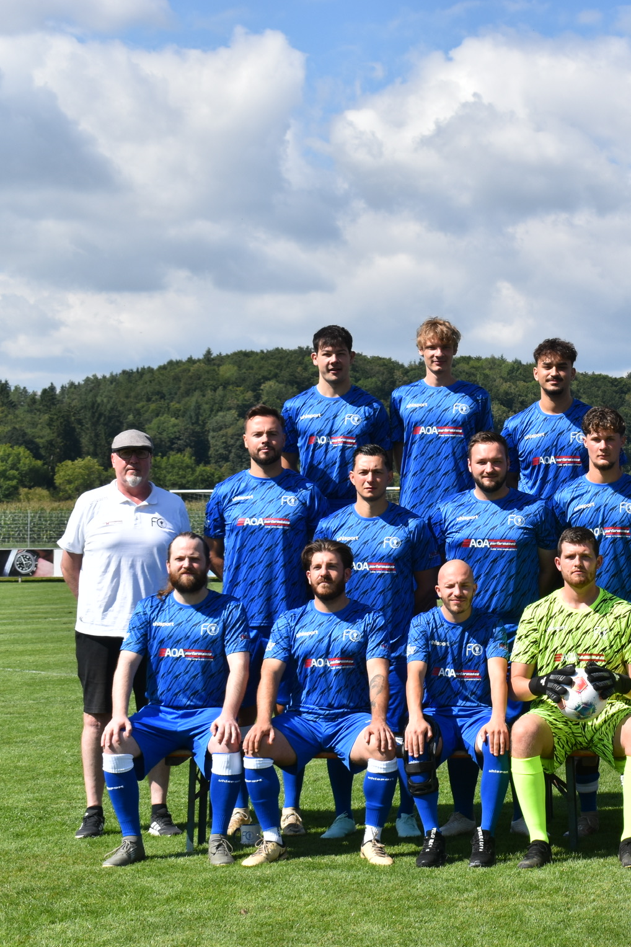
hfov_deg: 15.5
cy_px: 476
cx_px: 655
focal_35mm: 86
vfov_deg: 23.6
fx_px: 2261
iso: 200
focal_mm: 38
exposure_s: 1/400
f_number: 10
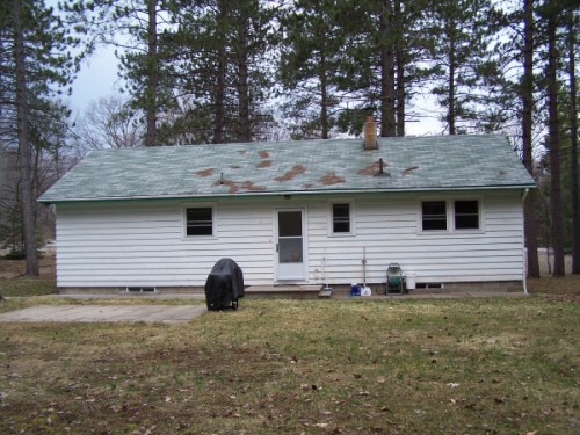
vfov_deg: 37.7
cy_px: 218
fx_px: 637
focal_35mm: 38
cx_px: 290
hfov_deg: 49.0
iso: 80
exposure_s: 1/250
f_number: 2.8
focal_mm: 6.3
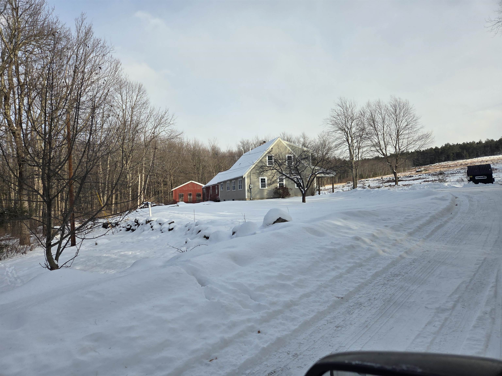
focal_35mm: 23
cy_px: 188
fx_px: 334
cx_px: 251
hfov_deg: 73.9
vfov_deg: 58.9
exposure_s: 1/3999
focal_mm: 5.4
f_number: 1.8
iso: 80
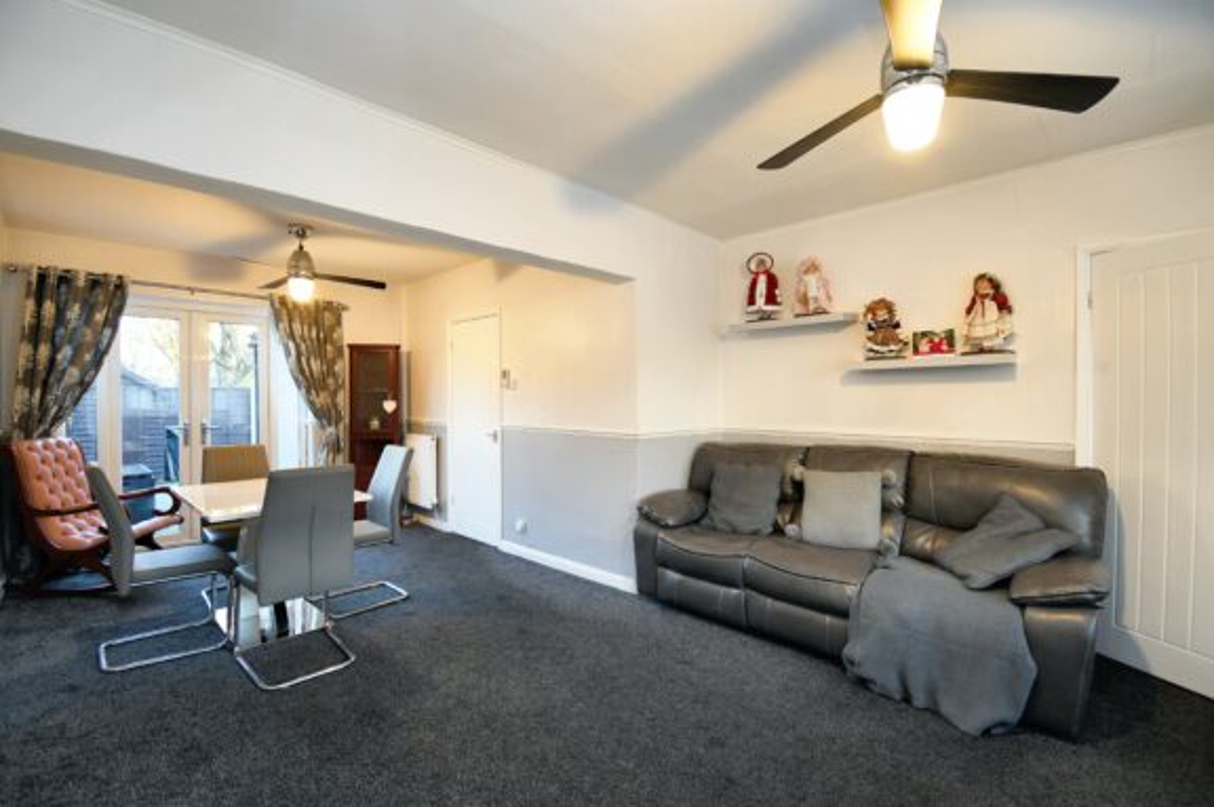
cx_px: 607
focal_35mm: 15
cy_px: 404
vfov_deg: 77.2
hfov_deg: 100.4
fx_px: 505
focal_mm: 10
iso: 560
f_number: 4.5
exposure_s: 1/13
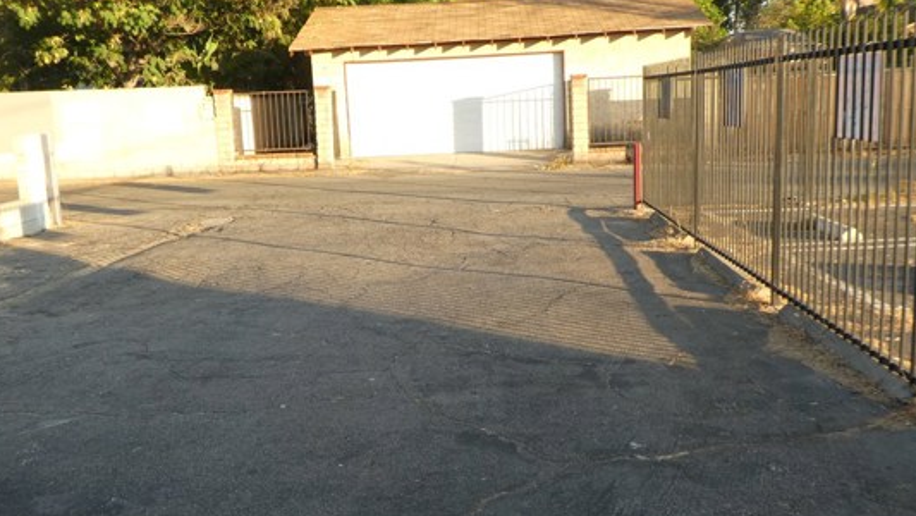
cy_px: 260
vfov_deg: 34.7
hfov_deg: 58.0
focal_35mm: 34
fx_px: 826
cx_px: 430
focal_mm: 4.7
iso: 80
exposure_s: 1/125
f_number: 3.4
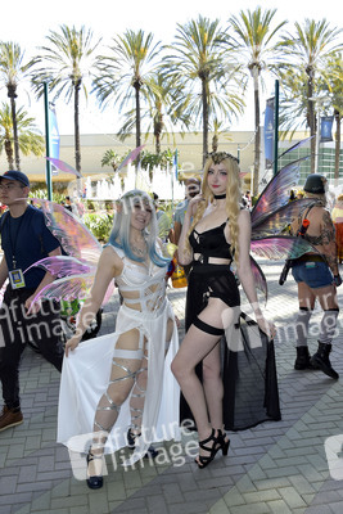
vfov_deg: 65.5
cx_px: 172
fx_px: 400
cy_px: 257
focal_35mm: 28
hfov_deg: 46.4
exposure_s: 1/250
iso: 320
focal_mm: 28
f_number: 6.3
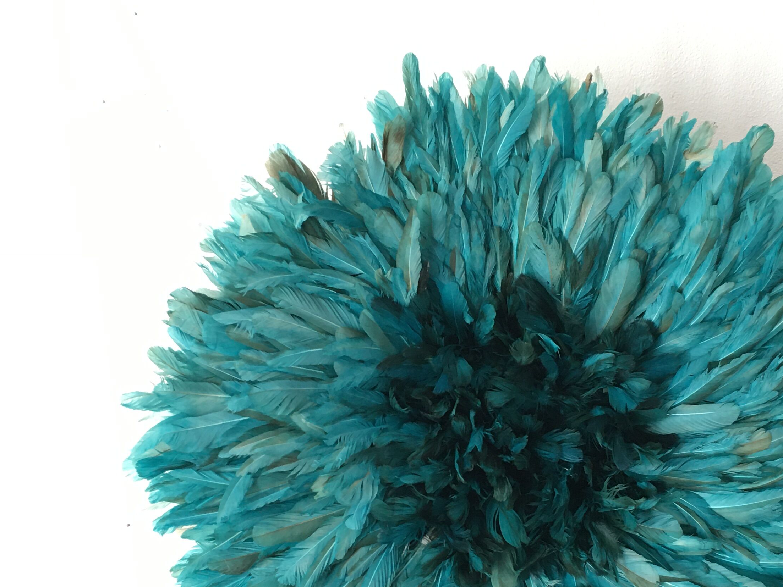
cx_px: 468
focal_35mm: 53
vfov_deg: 27.2
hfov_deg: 36.0
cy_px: 427
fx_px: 1199
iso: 50
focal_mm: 4.15
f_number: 2.2
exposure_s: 1/17
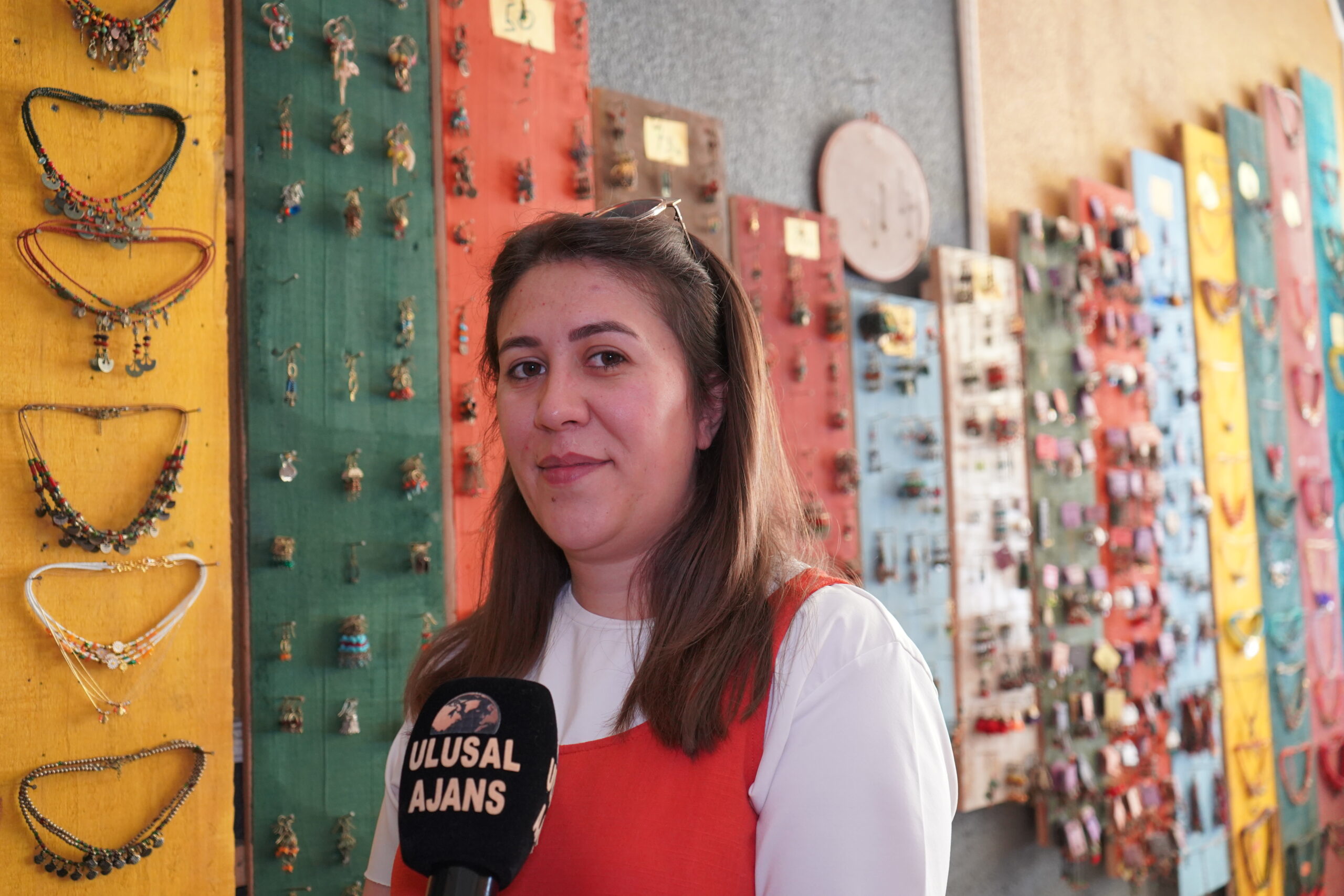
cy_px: 448
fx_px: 1344
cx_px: 672
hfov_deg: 53.1
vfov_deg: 36.9
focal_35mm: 36
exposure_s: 1/160
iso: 2500
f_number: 4
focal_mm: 36
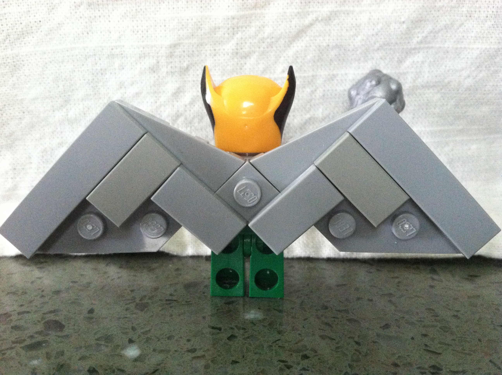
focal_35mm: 35
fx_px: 507
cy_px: 188
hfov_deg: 52.7
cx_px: 251
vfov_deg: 40.6
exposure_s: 1/15
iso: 500
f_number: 2.8
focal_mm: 3.85
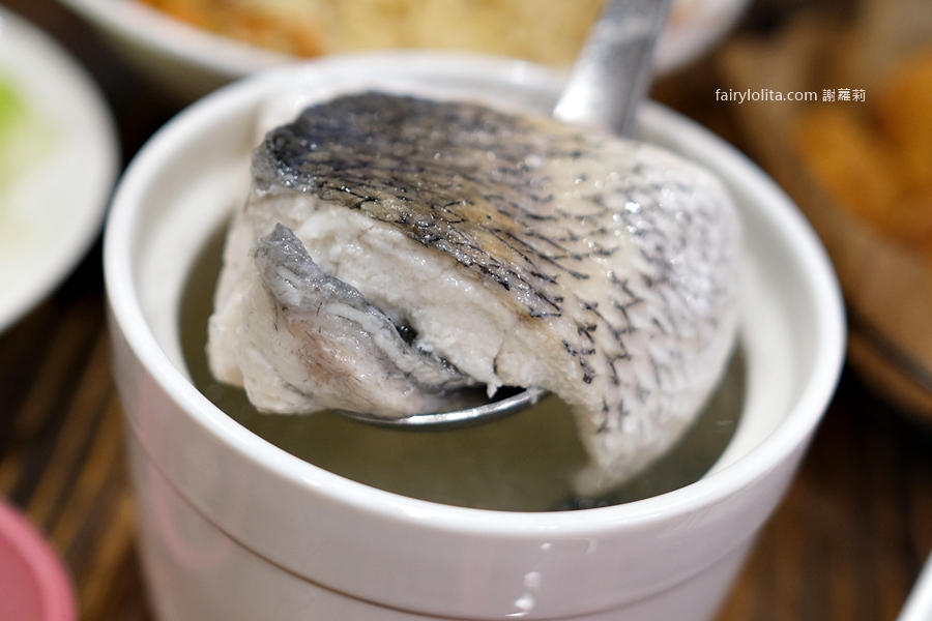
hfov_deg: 54.4
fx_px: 906
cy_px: 310
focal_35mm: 35
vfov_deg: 37.9
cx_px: 466
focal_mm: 23
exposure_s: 1/320
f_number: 1.8
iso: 800
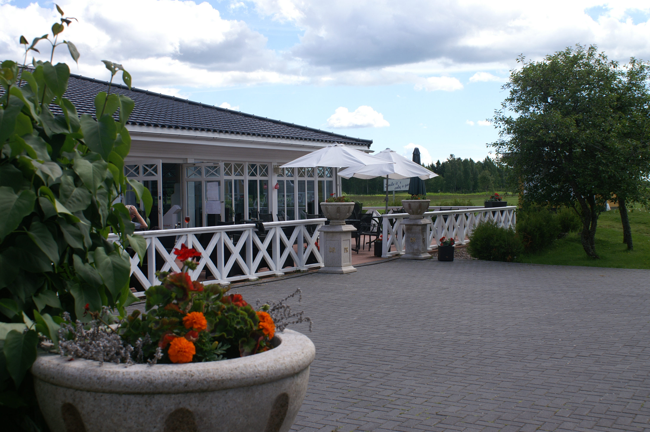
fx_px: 812
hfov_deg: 43.6
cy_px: 216
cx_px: 325
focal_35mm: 45
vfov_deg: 29.8
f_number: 11
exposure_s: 1/125
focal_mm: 30
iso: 100
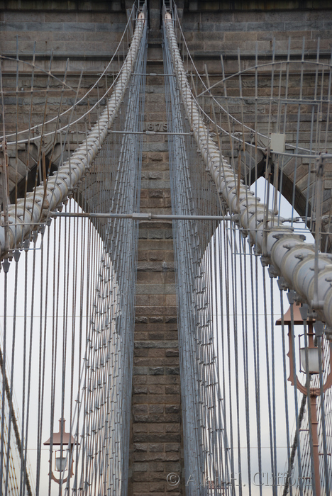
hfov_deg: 8.2
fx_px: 2319
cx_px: 166
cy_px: 248
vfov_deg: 12.2
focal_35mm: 168
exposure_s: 1/60
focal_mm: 112
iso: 100
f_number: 5.6
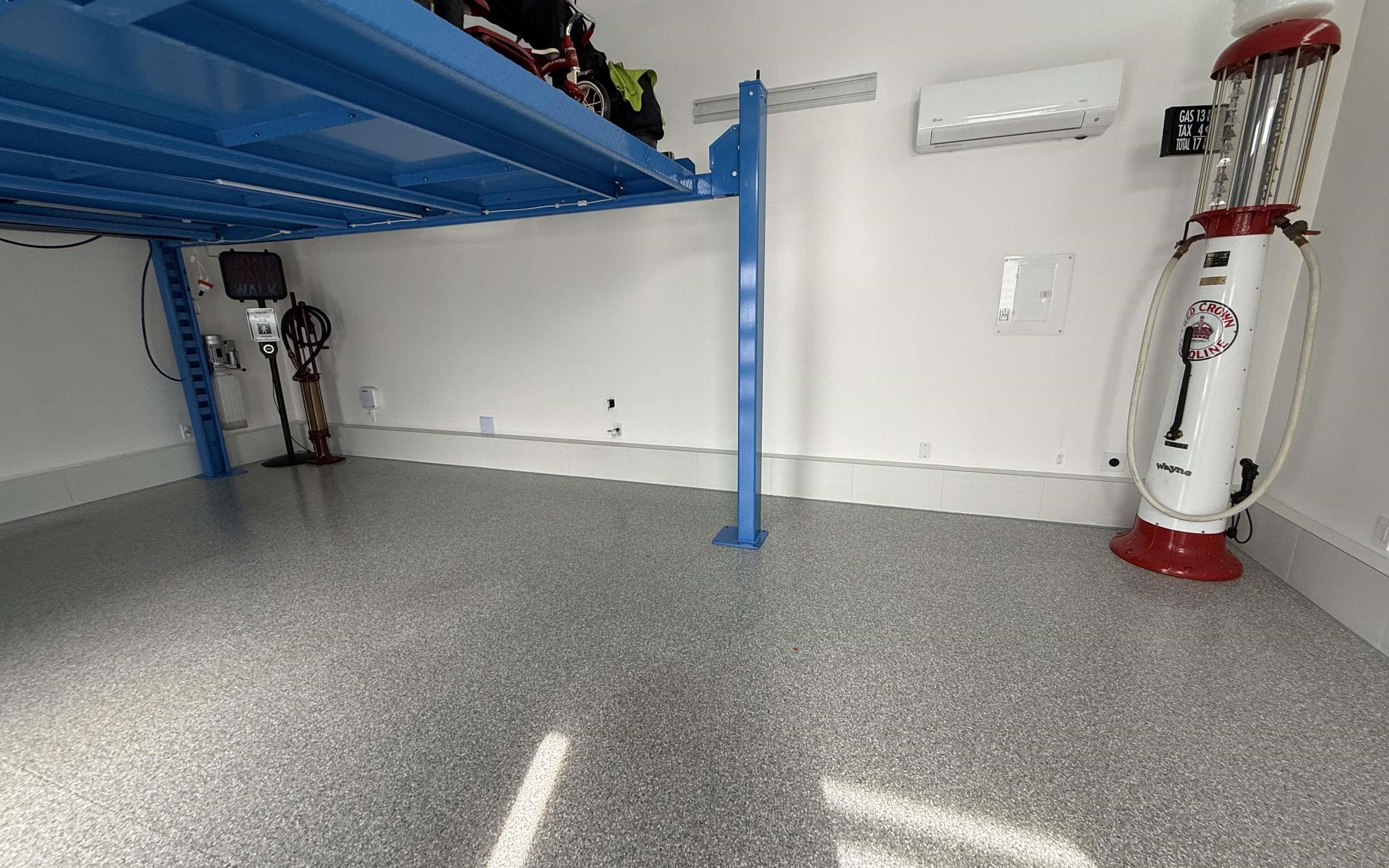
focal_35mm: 15
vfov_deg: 74.8
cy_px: 449
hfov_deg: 101.5
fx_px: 568
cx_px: 699
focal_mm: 2.22
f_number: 2.2
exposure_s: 1/99
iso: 64
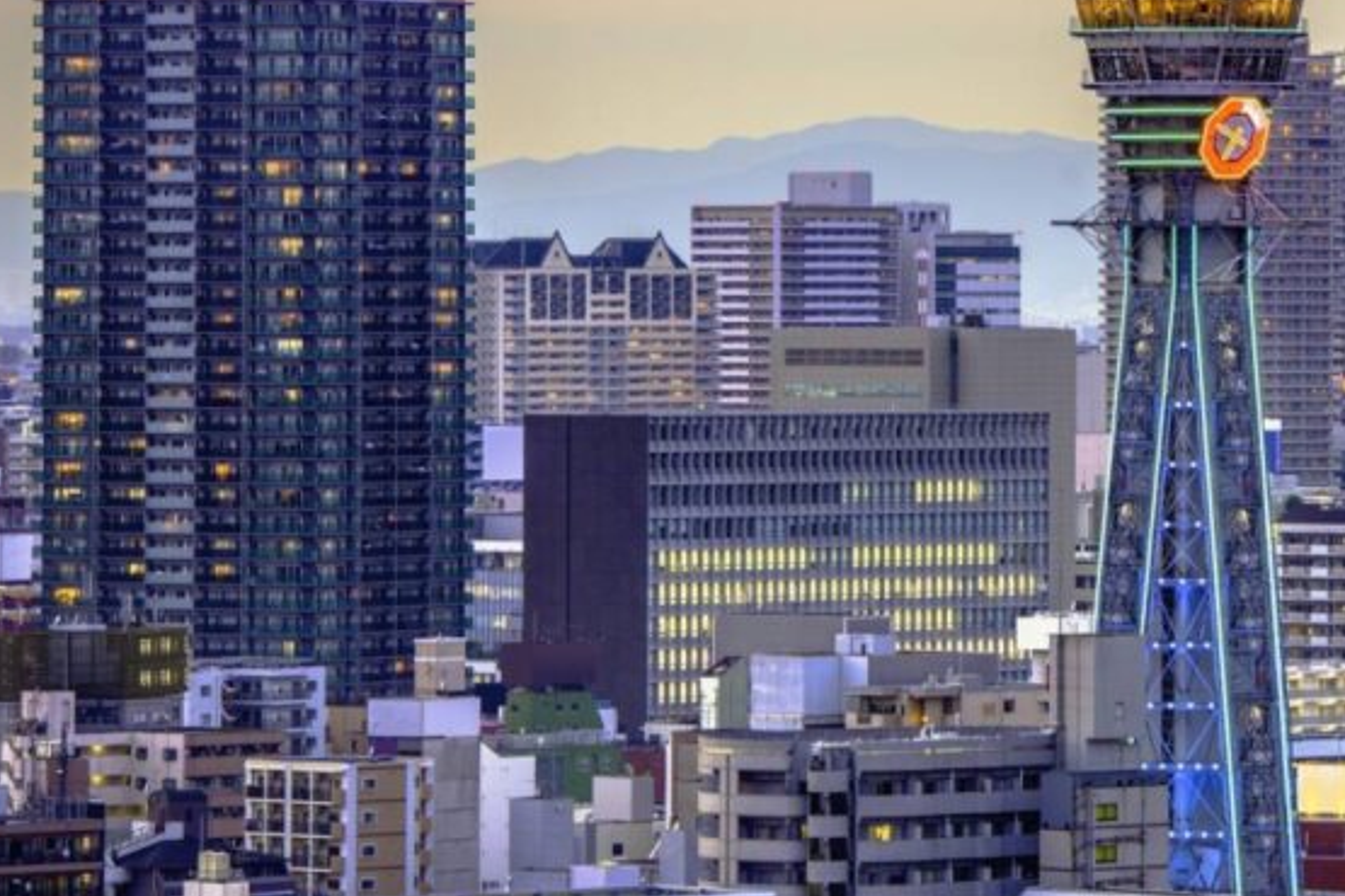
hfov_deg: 7.0
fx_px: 11021
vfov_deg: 4.7
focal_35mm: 295
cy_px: 271
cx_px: 1350
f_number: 8
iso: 64
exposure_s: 6
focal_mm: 140
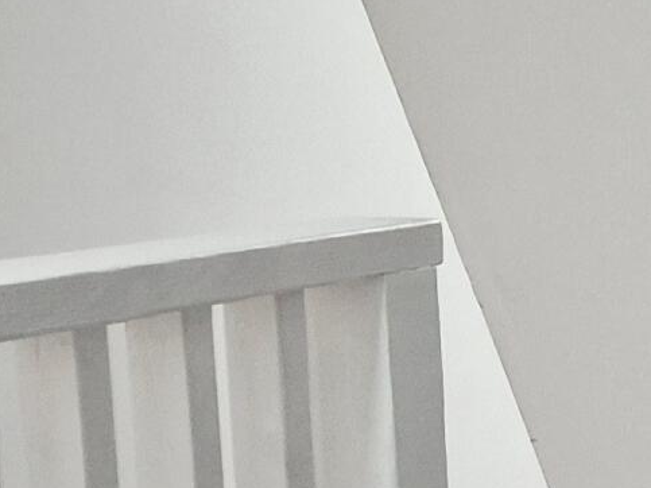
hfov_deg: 12.0
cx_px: 1371
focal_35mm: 143
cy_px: 446
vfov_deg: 10.3
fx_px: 2689
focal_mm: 5.4
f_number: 1.8
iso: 320
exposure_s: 1/120
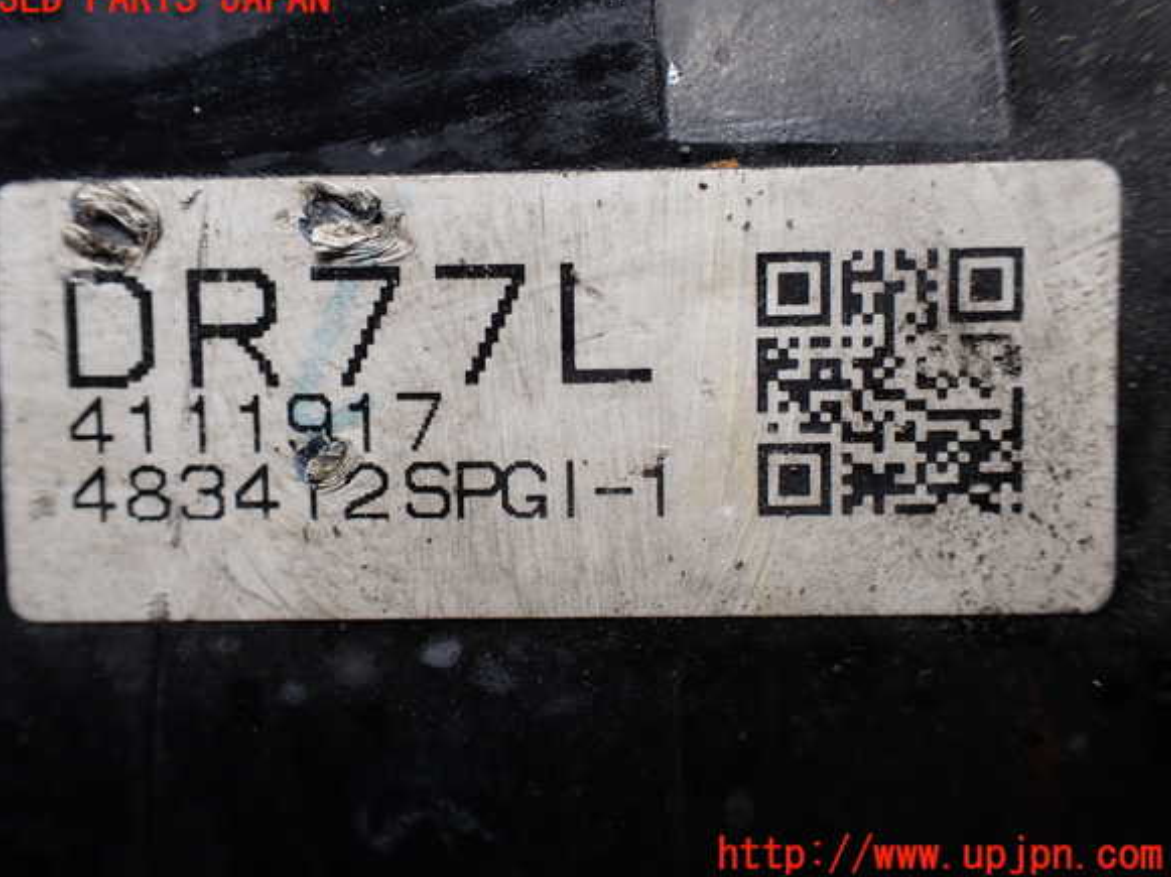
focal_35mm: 31
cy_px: 427
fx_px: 1048
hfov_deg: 58.4
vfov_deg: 45.4
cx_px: 568
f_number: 3.2
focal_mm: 5.4
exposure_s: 1/500
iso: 100
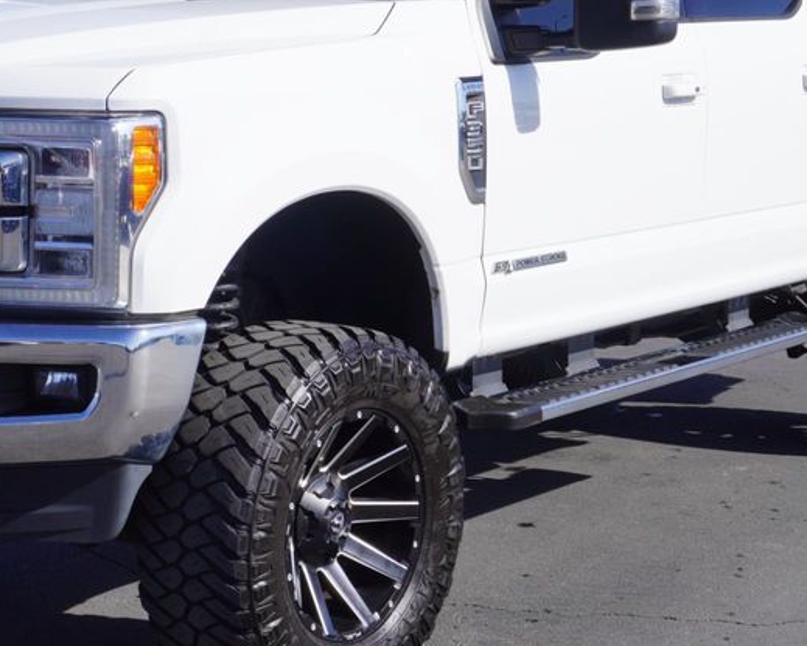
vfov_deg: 17.2
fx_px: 2125
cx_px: 289
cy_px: 257
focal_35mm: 89
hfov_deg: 21.4
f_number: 11
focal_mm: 32
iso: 100
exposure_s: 1/160
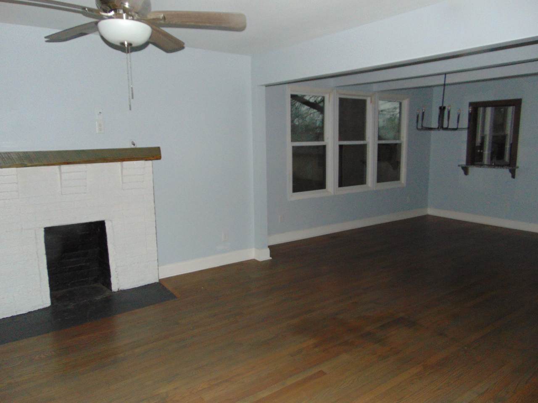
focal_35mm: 25
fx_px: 389
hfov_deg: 69.4
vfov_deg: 54.9
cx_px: 269
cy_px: 202
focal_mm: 4.5
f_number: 3
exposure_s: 1/30
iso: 200
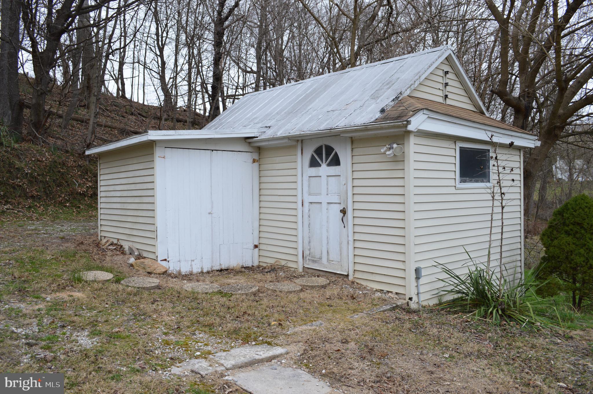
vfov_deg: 47.8
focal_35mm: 27
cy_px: 197
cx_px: 296
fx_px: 444
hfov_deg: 67.4
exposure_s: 1/125
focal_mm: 18
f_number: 5.6
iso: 140
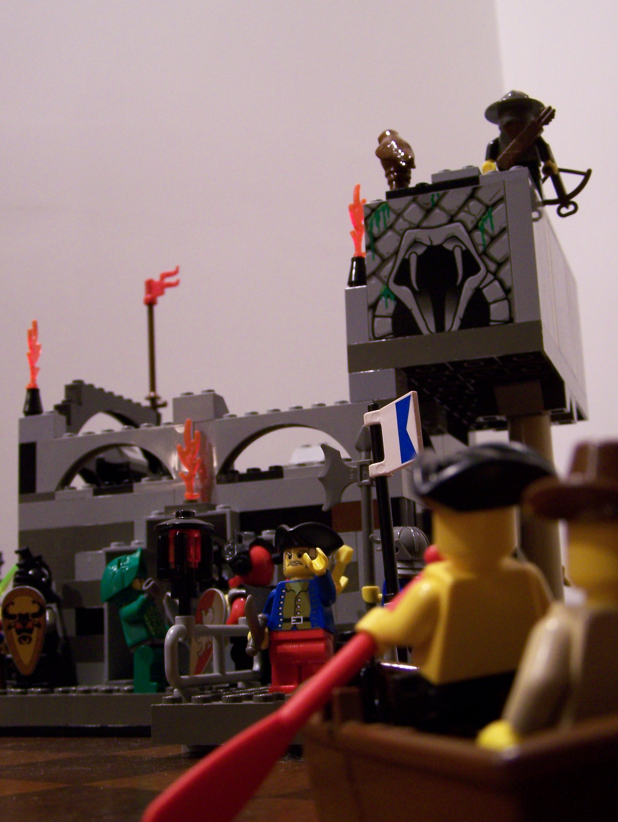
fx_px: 1093
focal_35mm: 46
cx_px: 274
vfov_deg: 41.2
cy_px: 423
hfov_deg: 31.5
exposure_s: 1/8
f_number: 2.8
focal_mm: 6.3
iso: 160
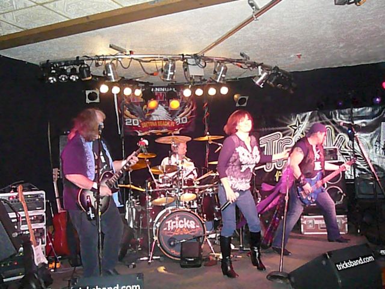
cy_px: 144
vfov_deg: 40.7
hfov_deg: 52.6
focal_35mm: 35
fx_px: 389
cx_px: 192
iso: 1600
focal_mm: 5.2
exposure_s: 1/30
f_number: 2.8
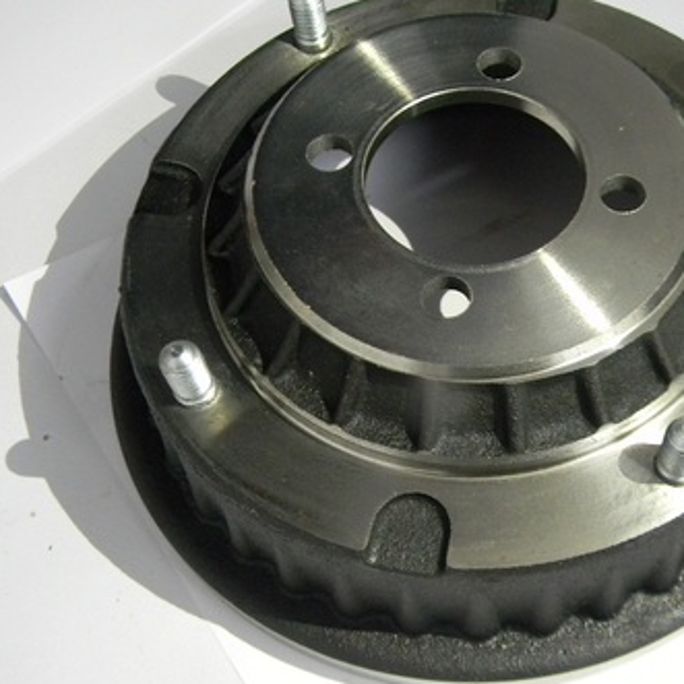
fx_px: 1073
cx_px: 475
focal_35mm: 48
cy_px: 338
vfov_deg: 35.4
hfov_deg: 34.9
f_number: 3.7
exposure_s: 1/11.7
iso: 400
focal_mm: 6.4
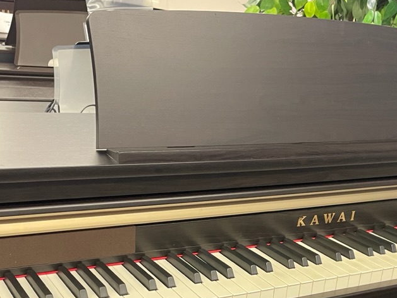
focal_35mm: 53
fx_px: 608
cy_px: 281
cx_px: 241
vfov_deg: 26.4
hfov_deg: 36.0
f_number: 1.6
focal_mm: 4.2
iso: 400
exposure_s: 1/50
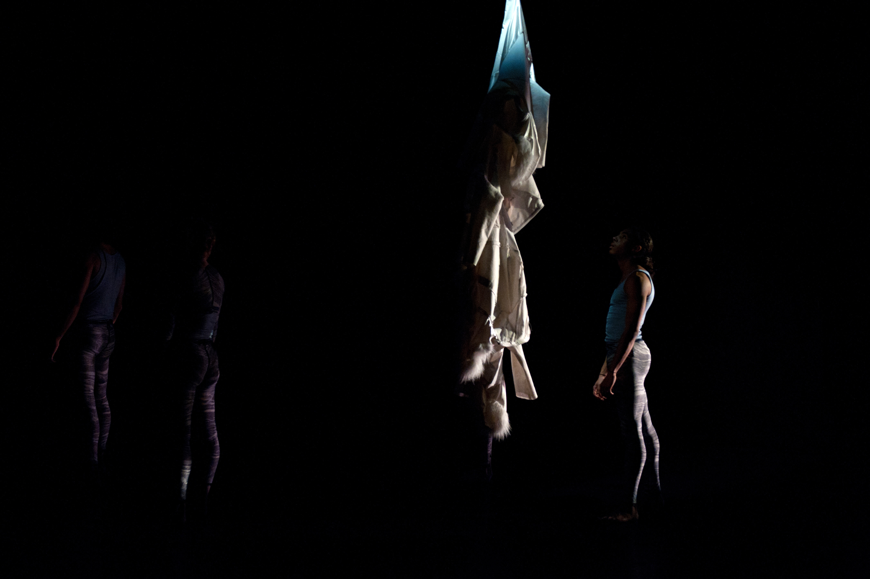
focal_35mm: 48
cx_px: 435
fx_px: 1159
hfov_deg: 41.1
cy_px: 290
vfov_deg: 28.0
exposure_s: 1/80
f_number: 2.8
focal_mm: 48
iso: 3200
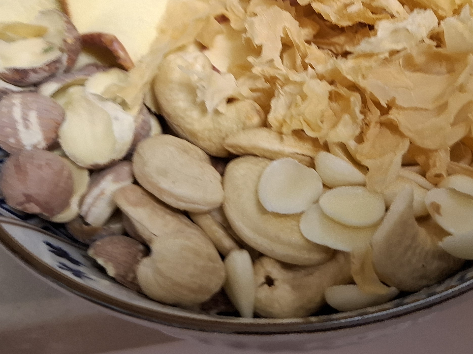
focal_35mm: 50
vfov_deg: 27.9
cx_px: 293
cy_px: 25
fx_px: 683
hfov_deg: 38.0
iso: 400
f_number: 1.8
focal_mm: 5.54
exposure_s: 1/33
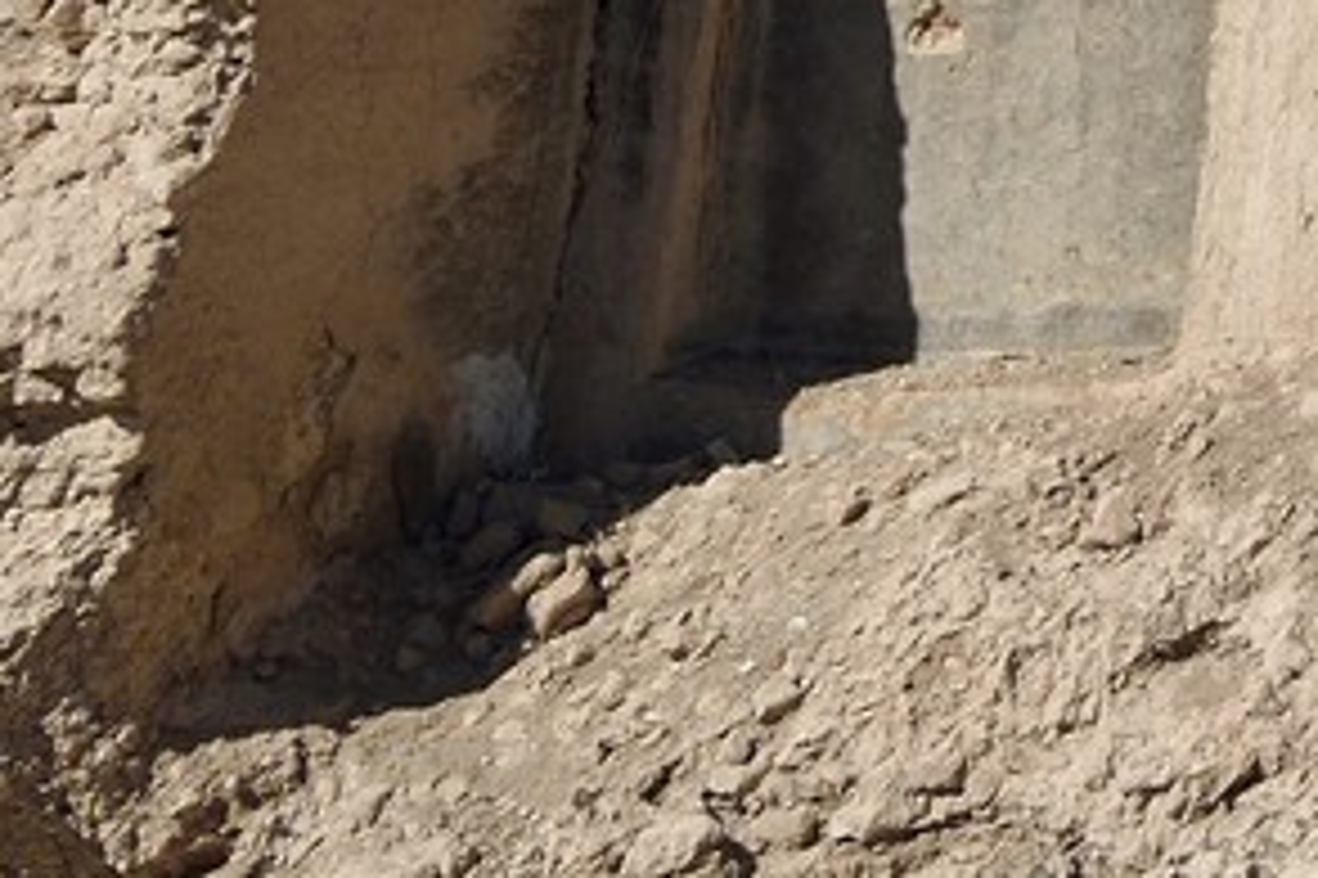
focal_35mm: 175
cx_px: 3572
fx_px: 6403
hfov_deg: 9.8
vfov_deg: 7.2
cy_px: -1513
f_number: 13
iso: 200
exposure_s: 1/320
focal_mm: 32
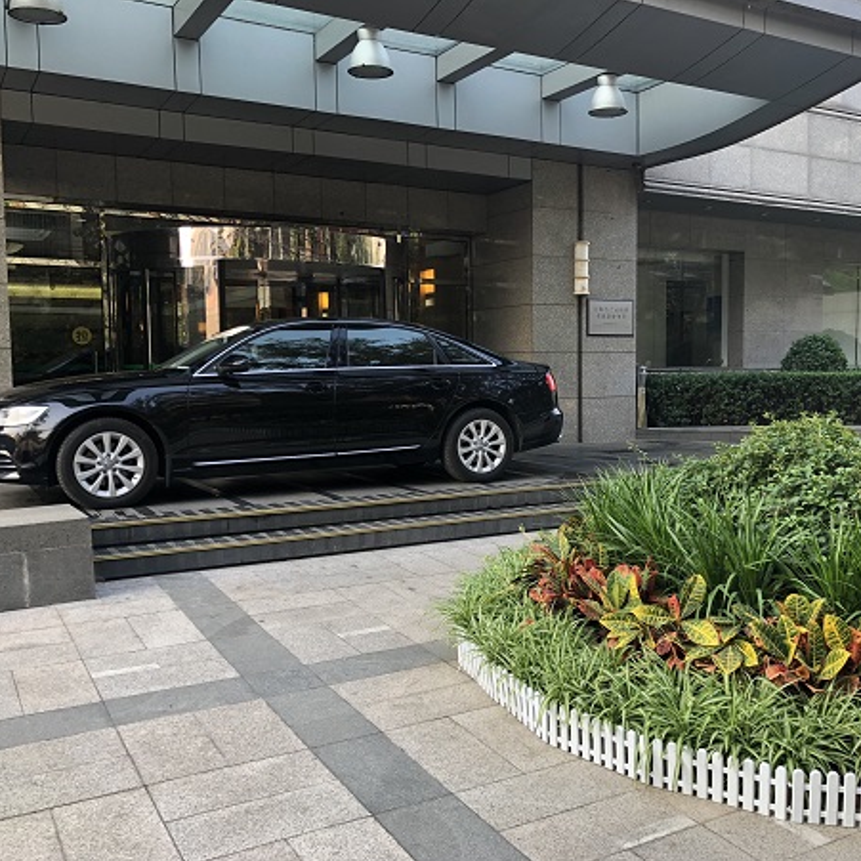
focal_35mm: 34
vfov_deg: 48.4
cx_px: 527
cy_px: 442
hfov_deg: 48.1
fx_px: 957
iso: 40
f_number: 1.8
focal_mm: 4
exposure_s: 1/120
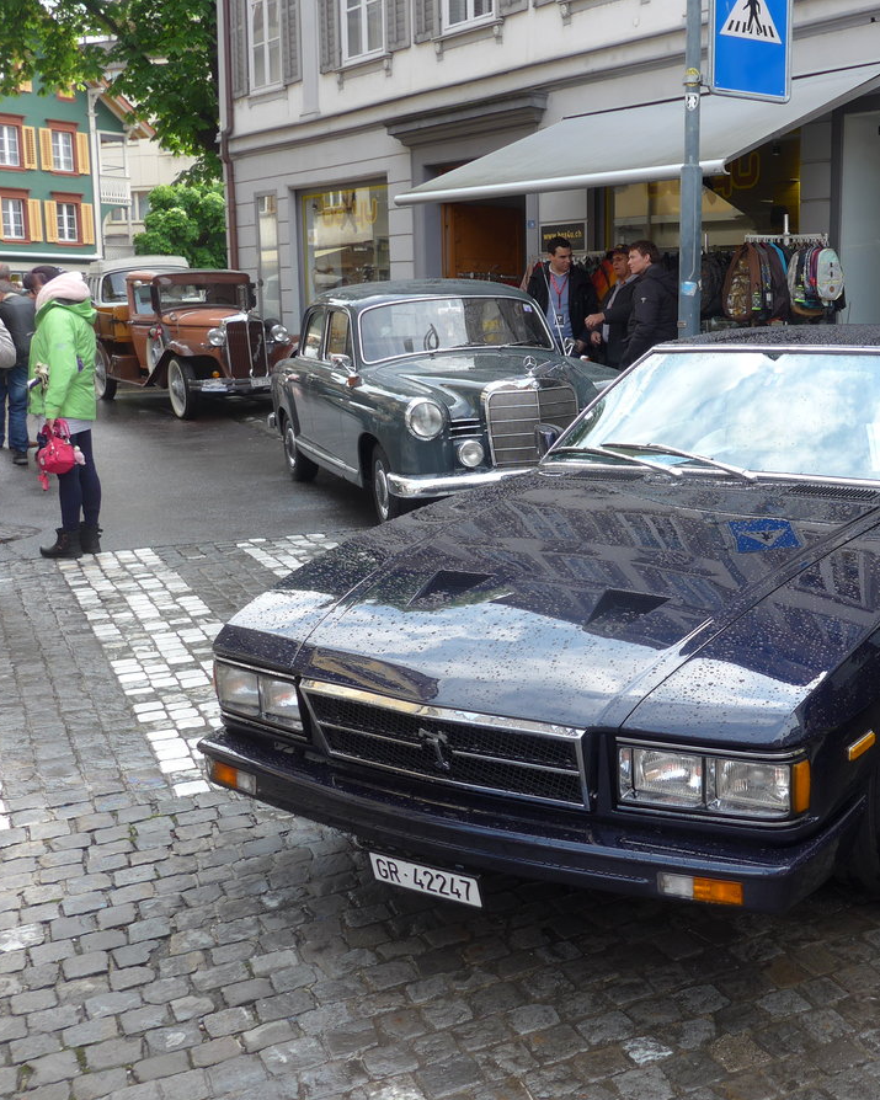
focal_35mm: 38
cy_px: 552
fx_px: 1237
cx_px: 702
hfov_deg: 37.8
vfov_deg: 47.9
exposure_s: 1/320
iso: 80
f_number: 2.8
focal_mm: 6
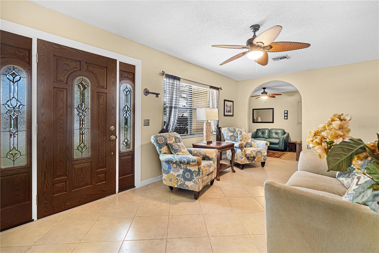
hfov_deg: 96.7
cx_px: 190
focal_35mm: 16
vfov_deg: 73.7
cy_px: 126
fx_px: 168
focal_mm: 16
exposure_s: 2
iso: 400
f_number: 8
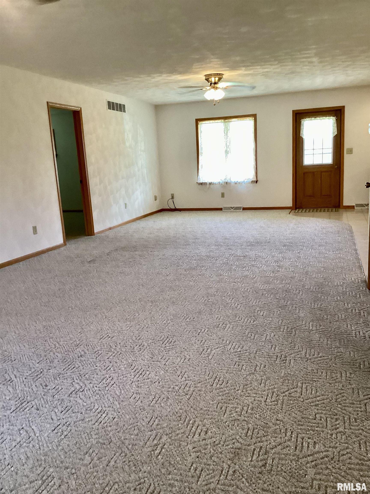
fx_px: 442
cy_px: 247
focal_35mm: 31
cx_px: 185
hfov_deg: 45.4
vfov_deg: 58.4
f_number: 2.4
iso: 250
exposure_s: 1/50
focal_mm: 3.3
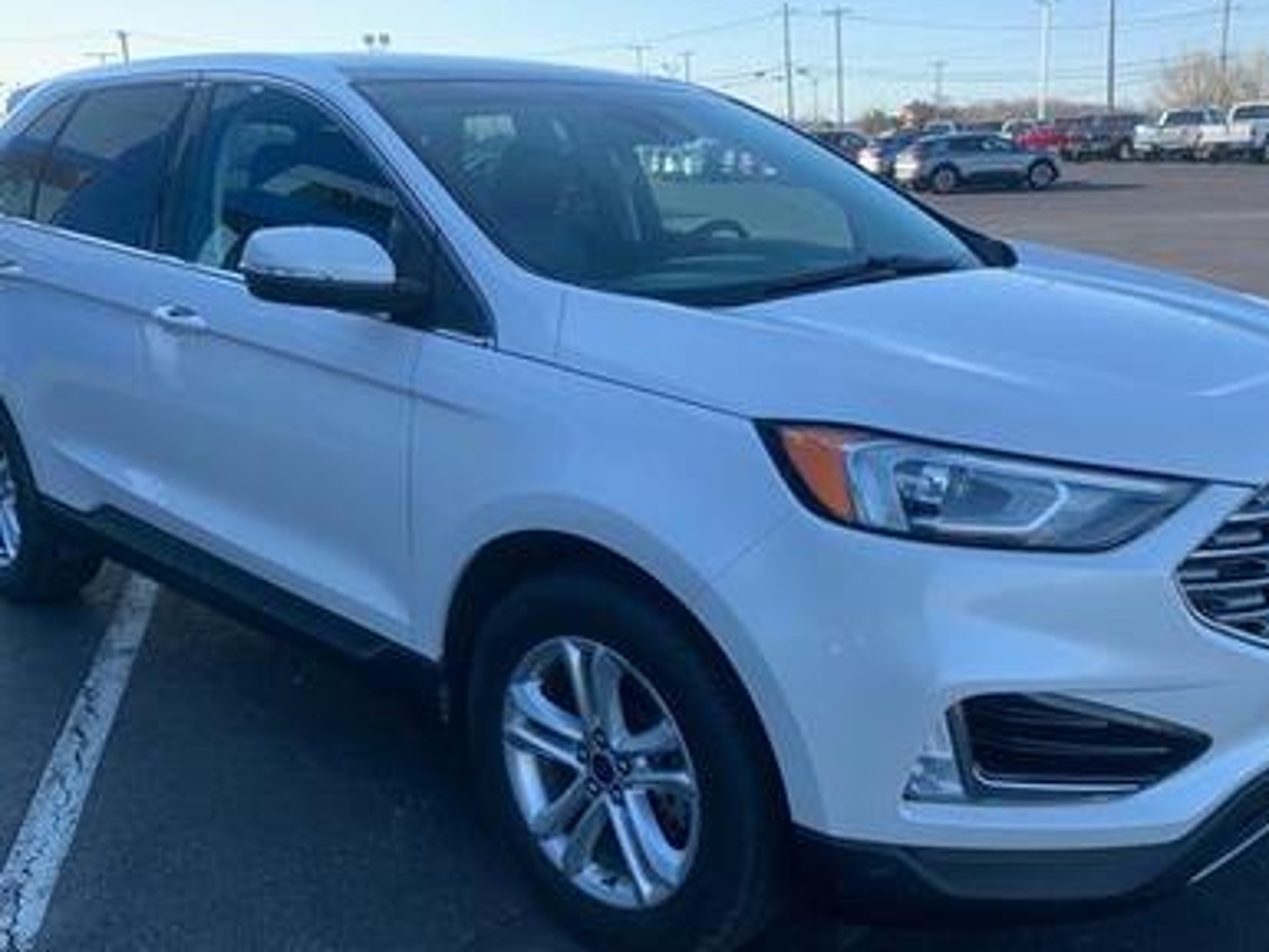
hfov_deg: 53.9
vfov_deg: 41.8
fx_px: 1247
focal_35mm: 34
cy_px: 494
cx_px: 672
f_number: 1.8
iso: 25
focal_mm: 4.25
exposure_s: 1/664
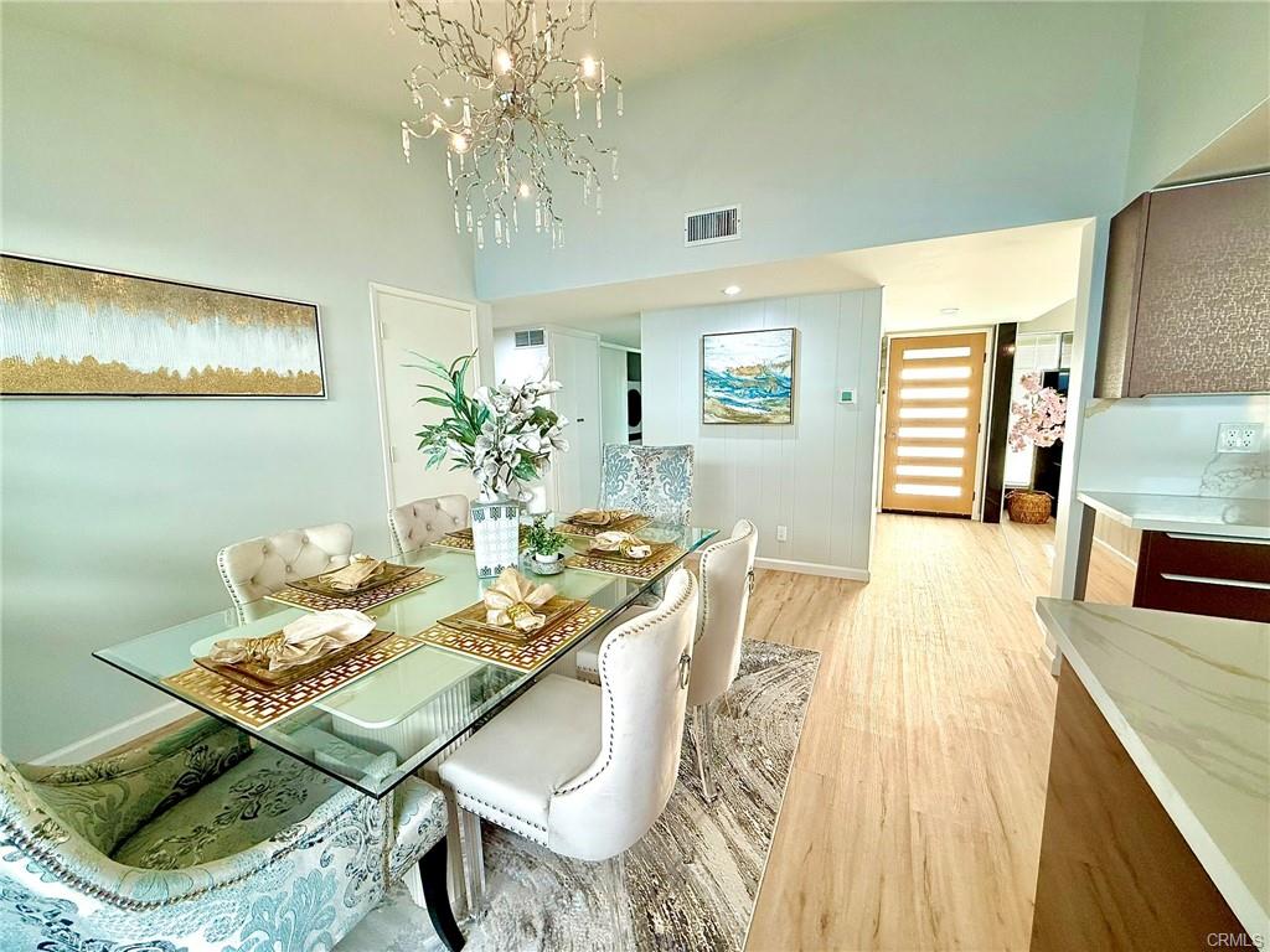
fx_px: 514
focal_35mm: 14
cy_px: 476
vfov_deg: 85.7
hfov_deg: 102.1
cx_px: 635
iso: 125
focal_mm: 2.22
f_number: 2.2
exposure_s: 1/120
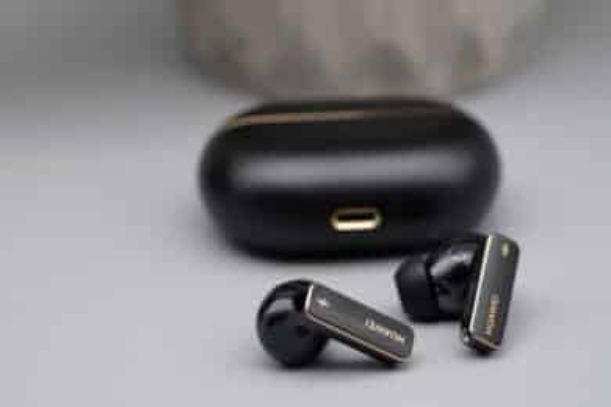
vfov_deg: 8.0
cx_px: 306
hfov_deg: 12.0
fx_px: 2902
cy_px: 204
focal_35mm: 171
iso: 1600
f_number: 8
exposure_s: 1/200
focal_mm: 171
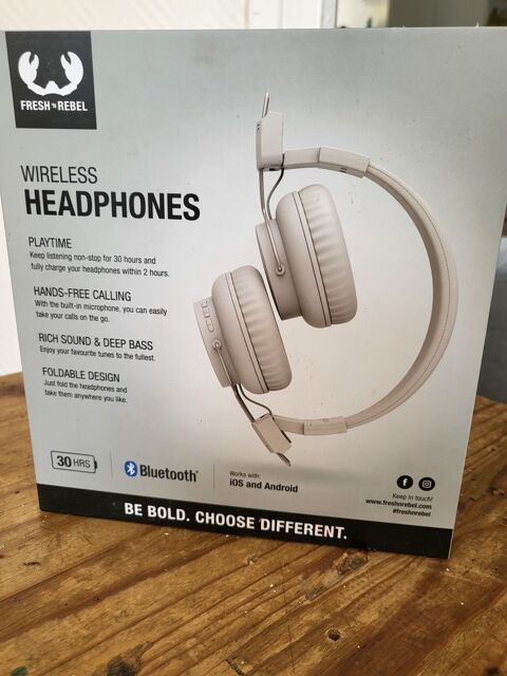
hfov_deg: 53.1
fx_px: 508
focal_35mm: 26
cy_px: 338
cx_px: 254
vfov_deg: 67.3
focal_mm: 4.25
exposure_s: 1/100
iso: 64
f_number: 1.8
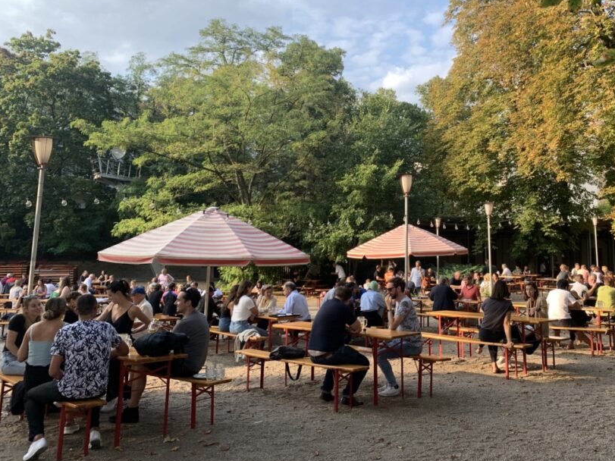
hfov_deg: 53.3
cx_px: 388
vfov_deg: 41.5
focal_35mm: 34
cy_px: 177
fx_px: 604
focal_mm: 4.25
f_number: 1.8
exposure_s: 1/678
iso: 25
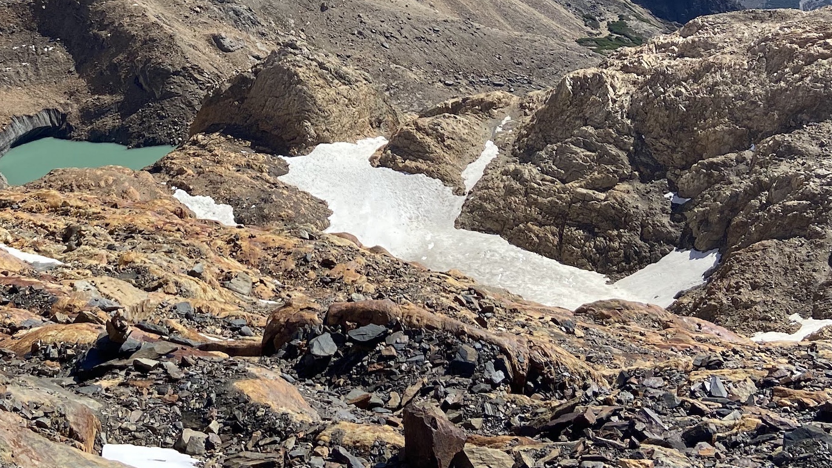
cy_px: -78
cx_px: 284
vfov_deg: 18.5
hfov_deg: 33.6
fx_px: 1368
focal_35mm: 62
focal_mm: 4.25
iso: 32
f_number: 1.8
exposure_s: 1/3125
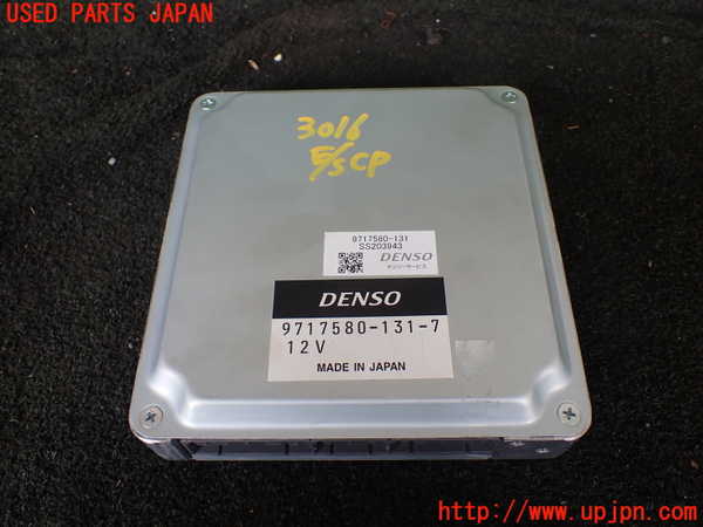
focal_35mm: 30
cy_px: 264
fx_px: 609
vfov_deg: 46.8
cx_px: 352
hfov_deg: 60.0
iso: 125
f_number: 2.3
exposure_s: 1/125
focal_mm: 5.4
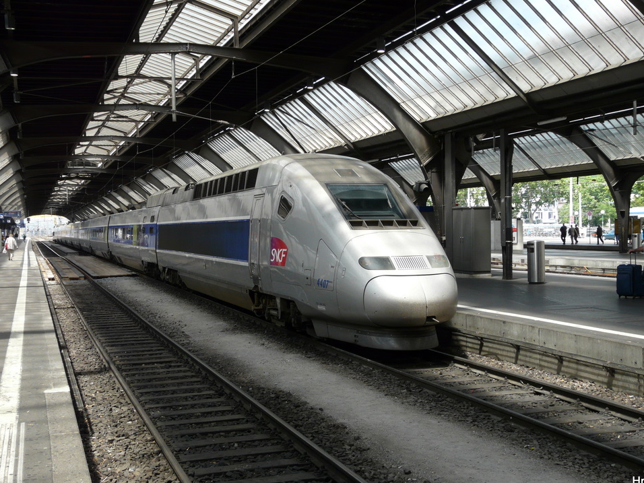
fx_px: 837
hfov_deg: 42.1
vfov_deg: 32.2
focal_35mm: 45
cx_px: 334
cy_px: 249
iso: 100
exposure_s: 1/200
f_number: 4
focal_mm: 7
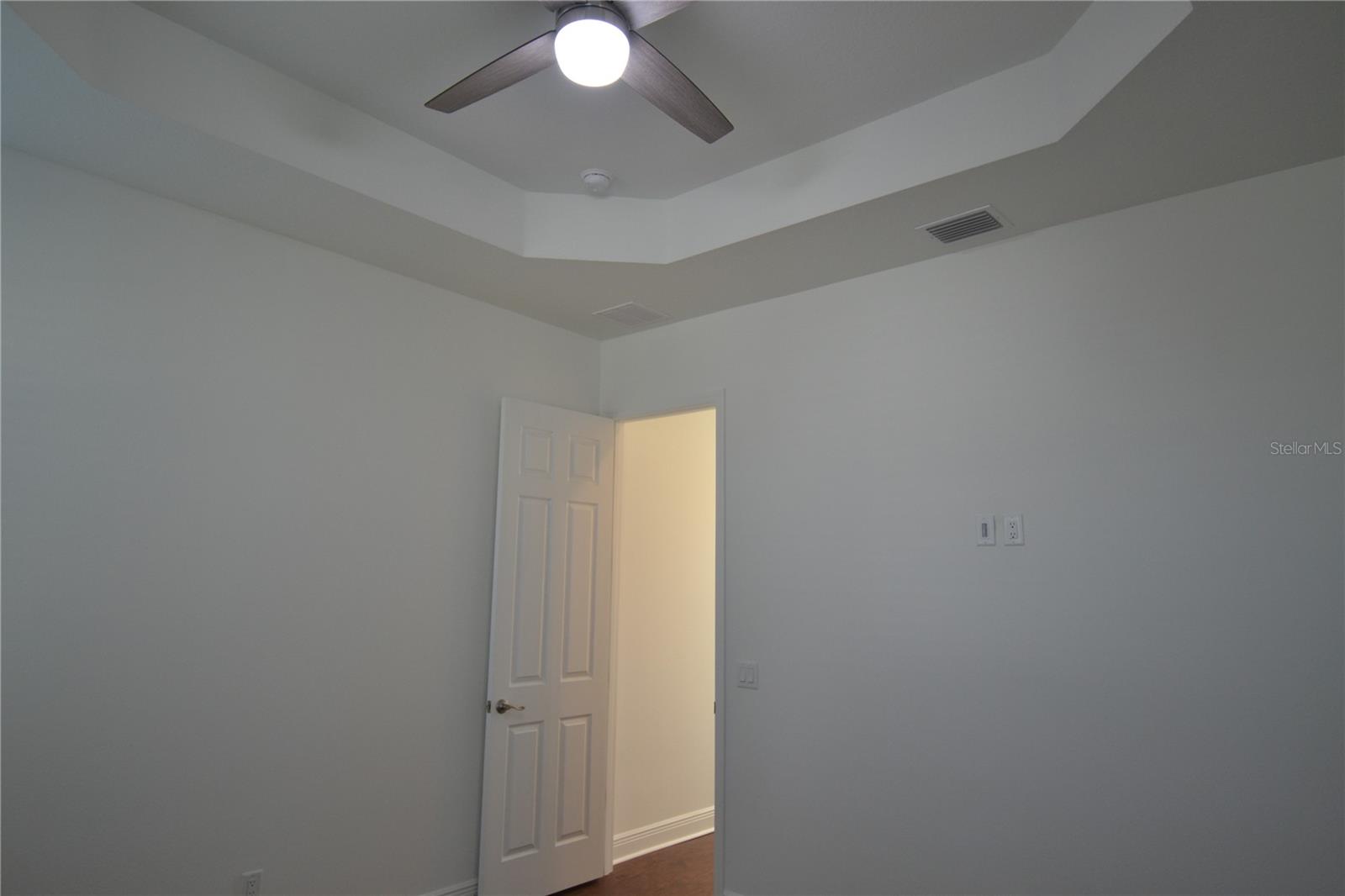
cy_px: 448
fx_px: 784
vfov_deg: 59.5
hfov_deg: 81.2
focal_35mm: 21
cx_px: 672
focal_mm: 14
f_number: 4.5
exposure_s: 1/80
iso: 400
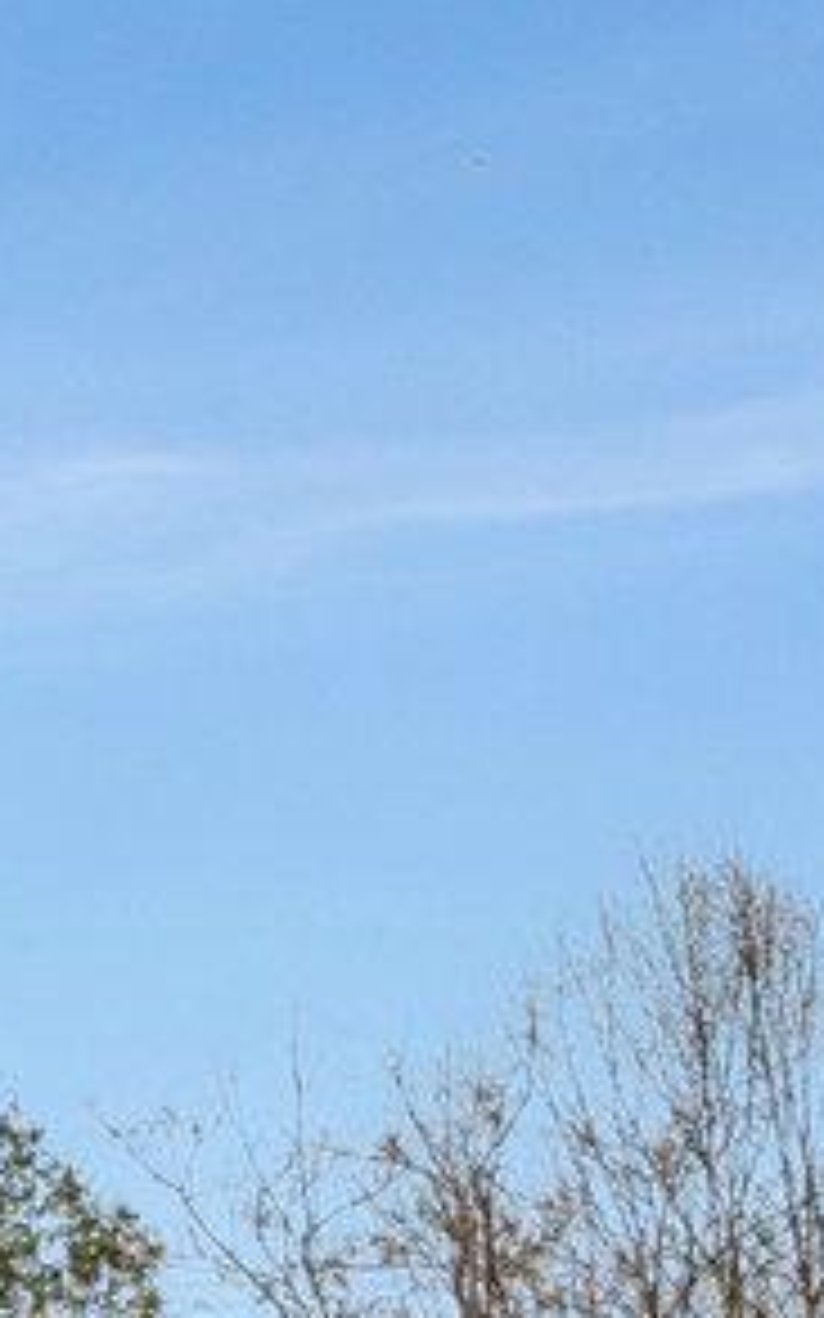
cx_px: -770
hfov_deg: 10.6
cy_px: 2269
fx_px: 4098
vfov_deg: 15.9
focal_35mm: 114
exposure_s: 1/1250
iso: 1250
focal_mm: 16
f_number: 7.1
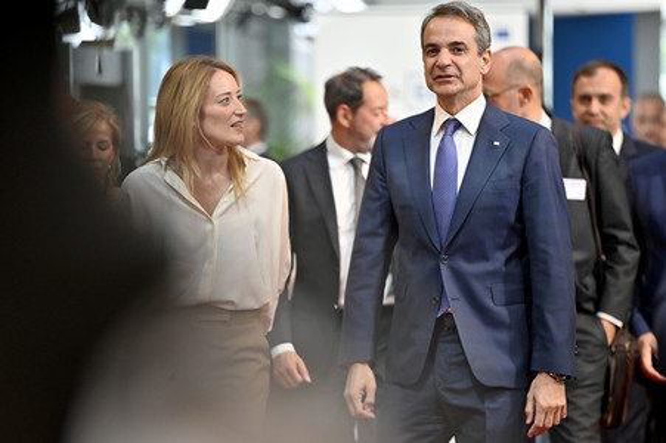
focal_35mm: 200
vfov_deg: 6.9
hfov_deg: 10.3
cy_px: 222
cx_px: 333
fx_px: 3697
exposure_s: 1/1000
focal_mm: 200
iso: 2000
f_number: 2.8
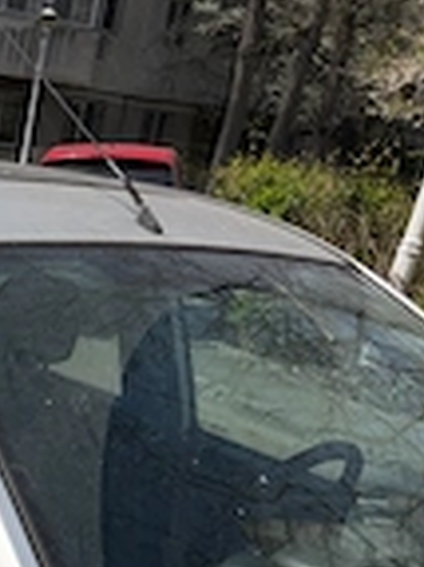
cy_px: 777
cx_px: -159
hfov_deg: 19.8
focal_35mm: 67
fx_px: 1096
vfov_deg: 24.5
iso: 100
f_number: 1.78
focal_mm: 6.76
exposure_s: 1/7353
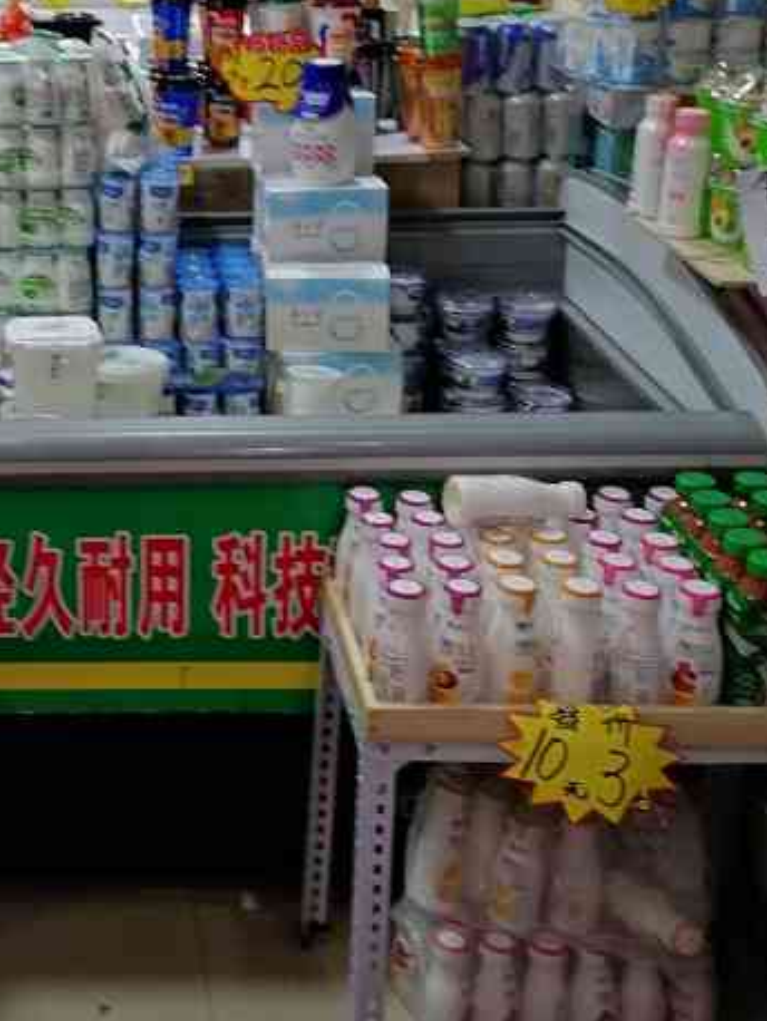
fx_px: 1623
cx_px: 65
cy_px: 320
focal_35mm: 55
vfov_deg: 34.5
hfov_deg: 25.7
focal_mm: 5.3
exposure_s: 1/33.3
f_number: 1.8
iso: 100
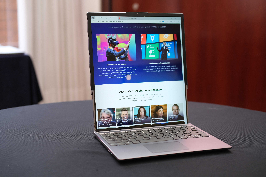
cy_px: 88
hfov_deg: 37.5
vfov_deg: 25.5
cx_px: 133
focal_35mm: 53
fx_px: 392
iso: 320
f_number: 2
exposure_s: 1/52
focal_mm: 35
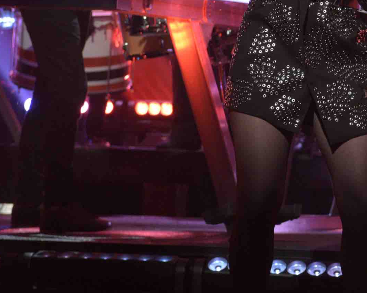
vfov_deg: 8.3
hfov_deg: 10.2
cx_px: 458
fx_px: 2009
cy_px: 40
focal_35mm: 185
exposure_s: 1/125
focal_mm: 70
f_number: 4.5
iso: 3200
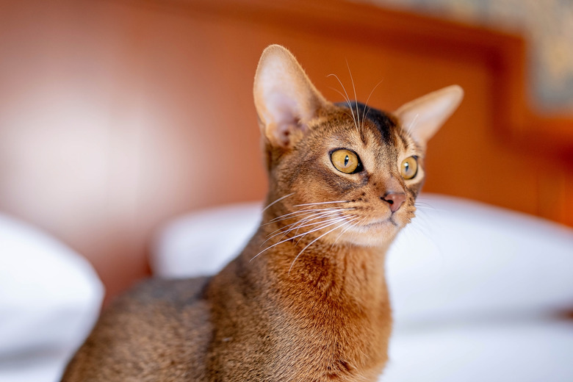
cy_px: 191
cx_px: 286
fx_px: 557
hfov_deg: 54.4
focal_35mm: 35
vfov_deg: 37.9
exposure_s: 1/400
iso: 320
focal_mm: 35
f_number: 1.4
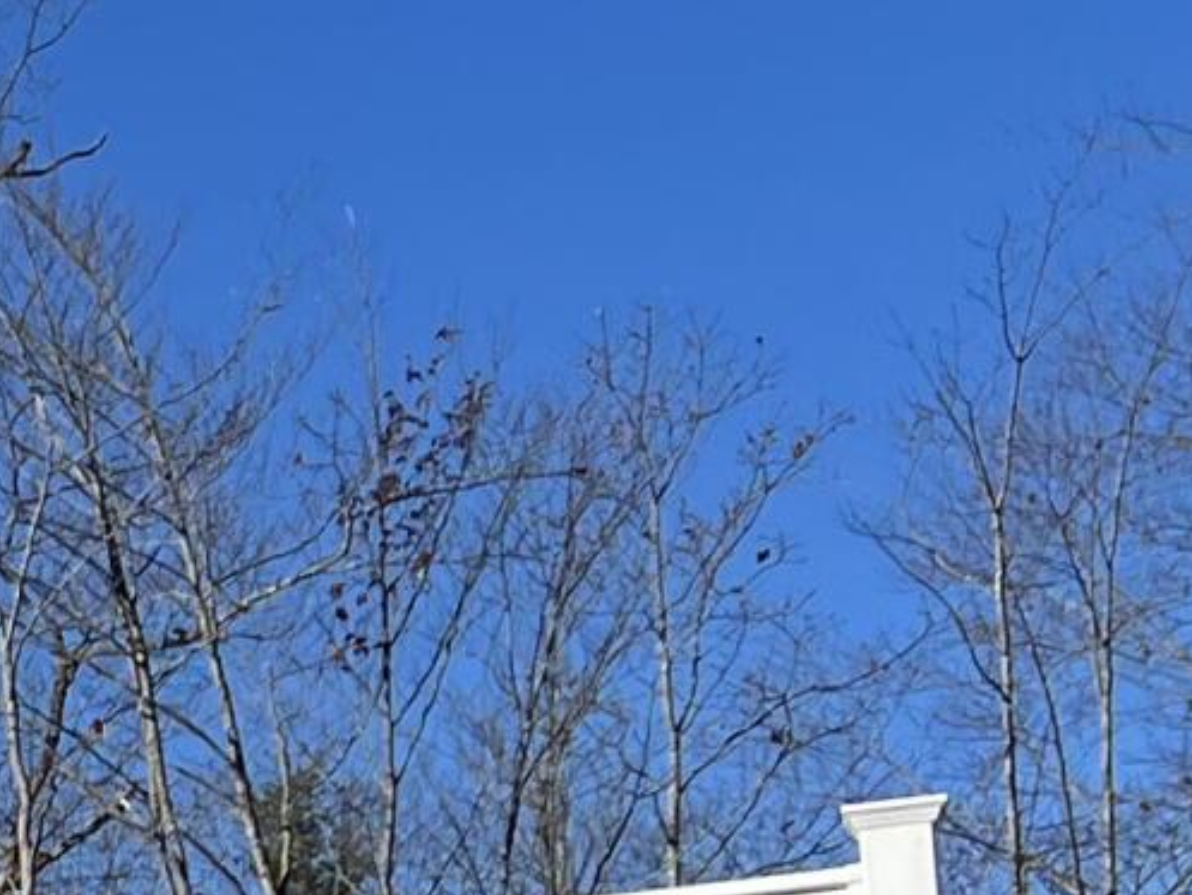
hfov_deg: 10.6
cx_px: -1787
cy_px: 1468
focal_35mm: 157
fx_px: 5408
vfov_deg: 9.1
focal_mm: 5.7
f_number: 1.5
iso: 50
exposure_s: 1/7463
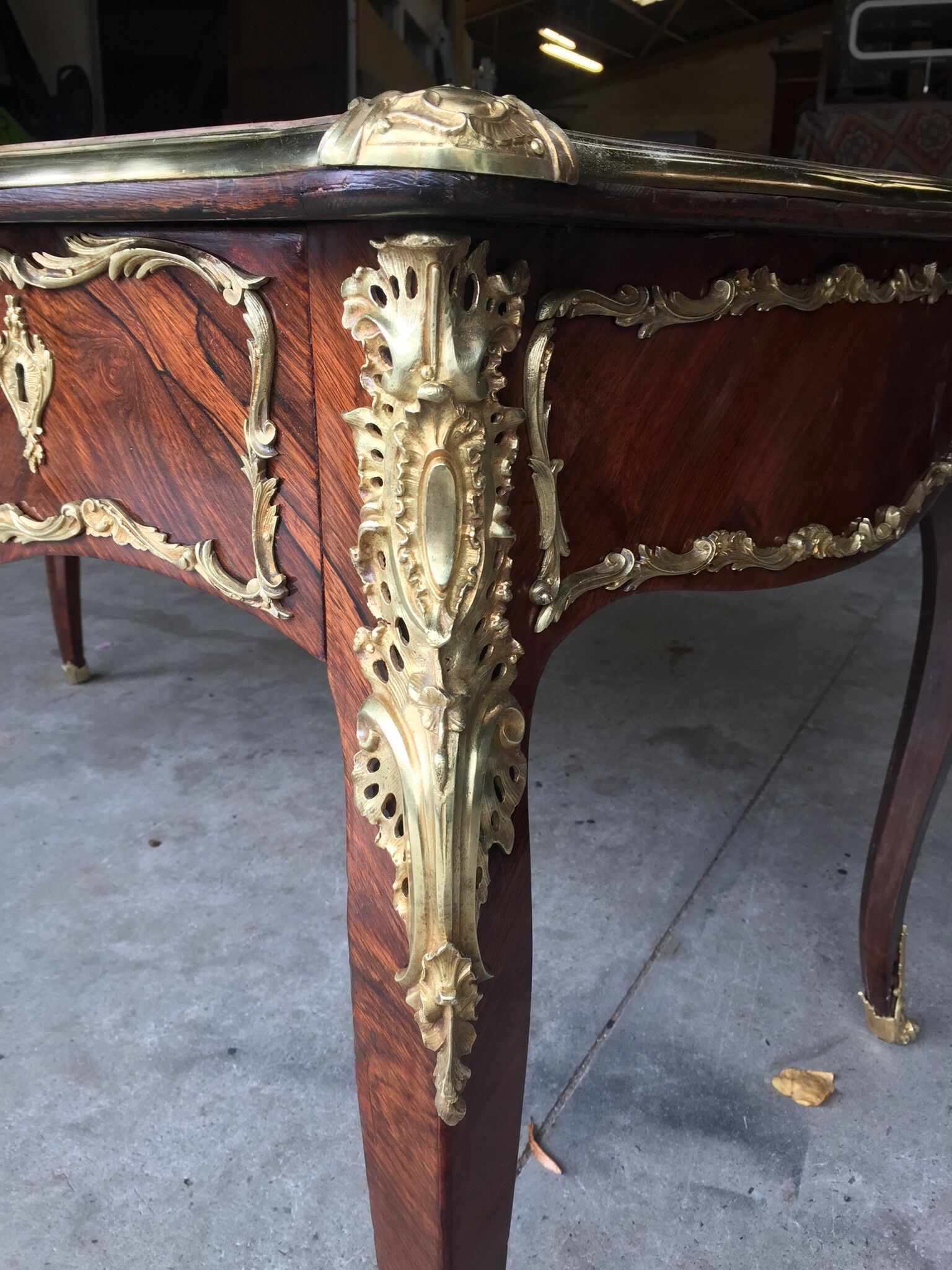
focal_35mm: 29
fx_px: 1063
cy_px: 635
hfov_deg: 48.2
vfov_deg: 61.7
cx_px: 476
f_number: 2.2
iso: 32
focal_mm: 4.15
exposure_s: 1/33
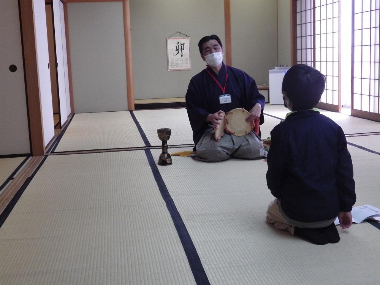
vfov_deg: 29.1
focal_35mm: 50
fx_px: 549
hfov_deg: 38.2
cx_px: 190
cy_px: 142
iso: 640
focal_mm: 9
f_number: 3.8
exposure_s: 1/60
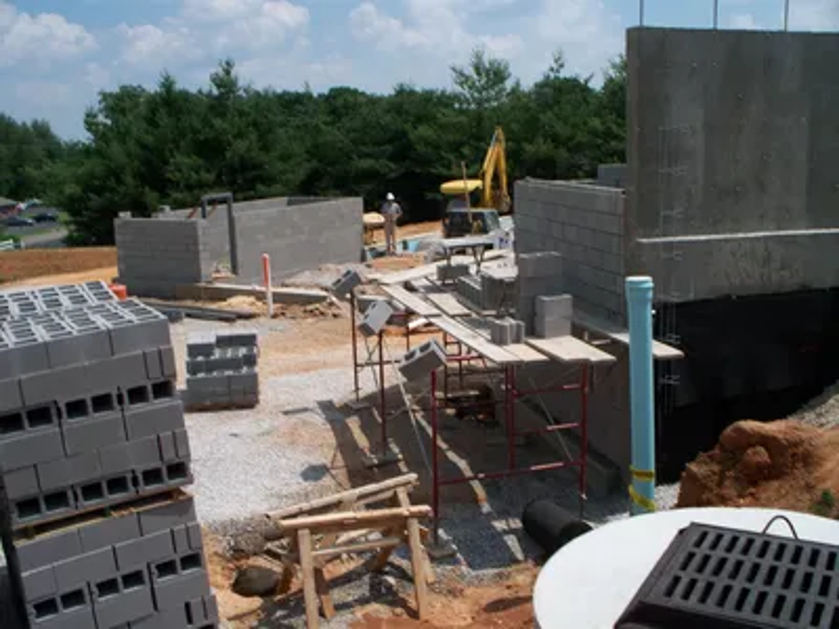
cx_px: 420
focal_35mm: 36
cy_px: 314
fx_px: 873
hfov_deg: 51.4
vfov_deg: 39.7
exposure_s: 1/640
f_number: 5
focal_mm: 7.54
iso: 64
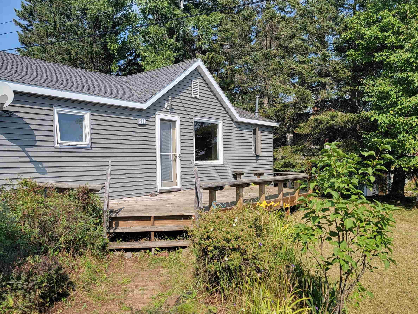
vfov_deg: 45.4
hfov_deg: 57.7
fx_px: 374
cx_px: 160
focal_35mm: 31
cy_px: 170
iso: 16
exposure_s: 1/677
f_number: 1.8
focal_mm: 6.7
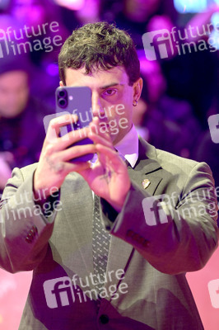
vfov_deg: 12.1
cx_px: 110
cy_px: 165
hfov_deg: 8.1
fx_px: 1554
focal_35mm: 170
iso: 1600
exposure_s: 1/250
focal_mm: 170
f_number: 4
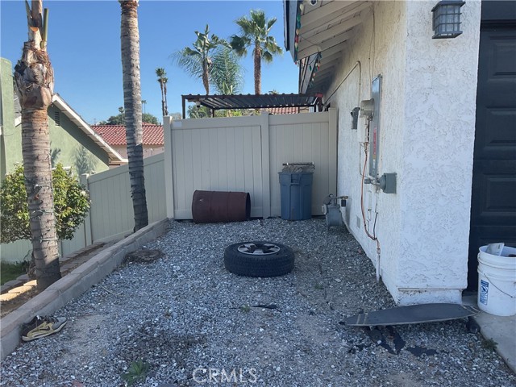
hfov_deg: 61.7
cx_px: 258
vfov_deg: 48.2
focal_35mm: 29
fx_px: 432
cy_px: 194
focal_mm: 3
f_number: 1.8
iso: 16
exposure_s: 1/869
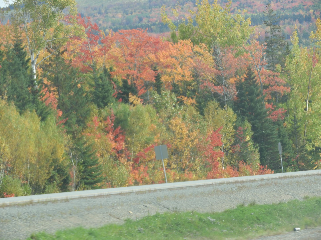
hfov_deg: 6.6
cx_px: 160
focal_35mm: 300
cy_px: 120
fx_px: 2782
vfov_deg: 5.0
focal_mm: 53.7
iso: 100
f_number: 5.5
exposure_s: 1/125
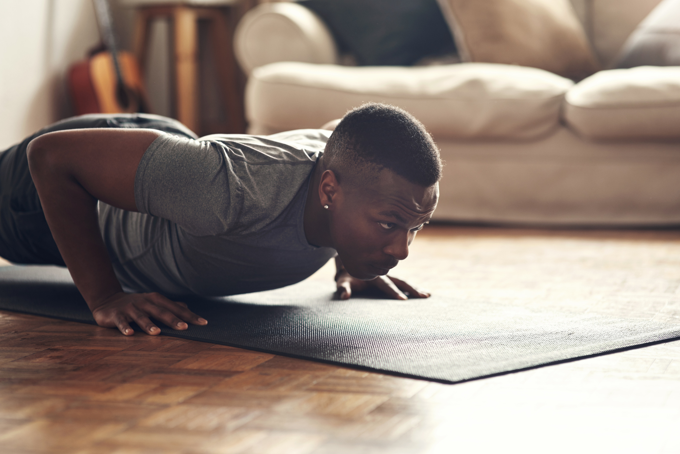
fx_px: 1606
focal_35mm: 85
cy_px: 227
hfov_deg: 23.9
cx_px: 340
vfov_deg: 16.1
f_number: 2.5
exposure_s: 1/160
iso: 125
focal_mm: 85
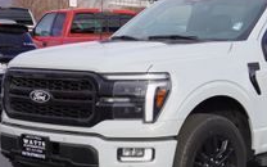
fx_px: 706
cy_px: 118
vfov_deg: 13.5
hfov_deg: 21.1
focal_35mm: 97
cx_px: 217
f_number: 9
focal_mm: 33
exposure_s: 1/100
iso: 100
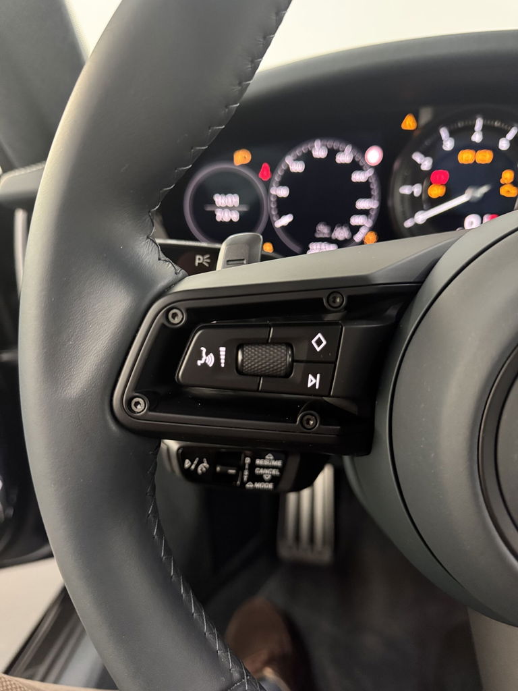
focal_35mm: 24
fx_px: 479
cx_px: 259
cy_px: 346
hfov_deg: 56.8
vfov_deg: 71.6
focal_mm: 6.76
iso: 1000
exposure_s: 1/25
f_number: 1.78
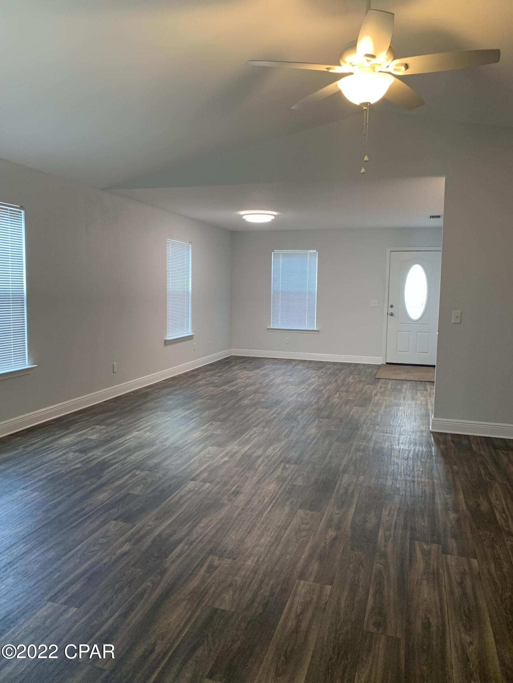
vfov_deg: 67.3
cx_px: 256
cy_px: 342
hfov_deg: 53.1
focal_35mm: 26
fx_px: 514
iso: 125
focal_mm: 4.25
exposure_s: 1/60
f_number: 1.8
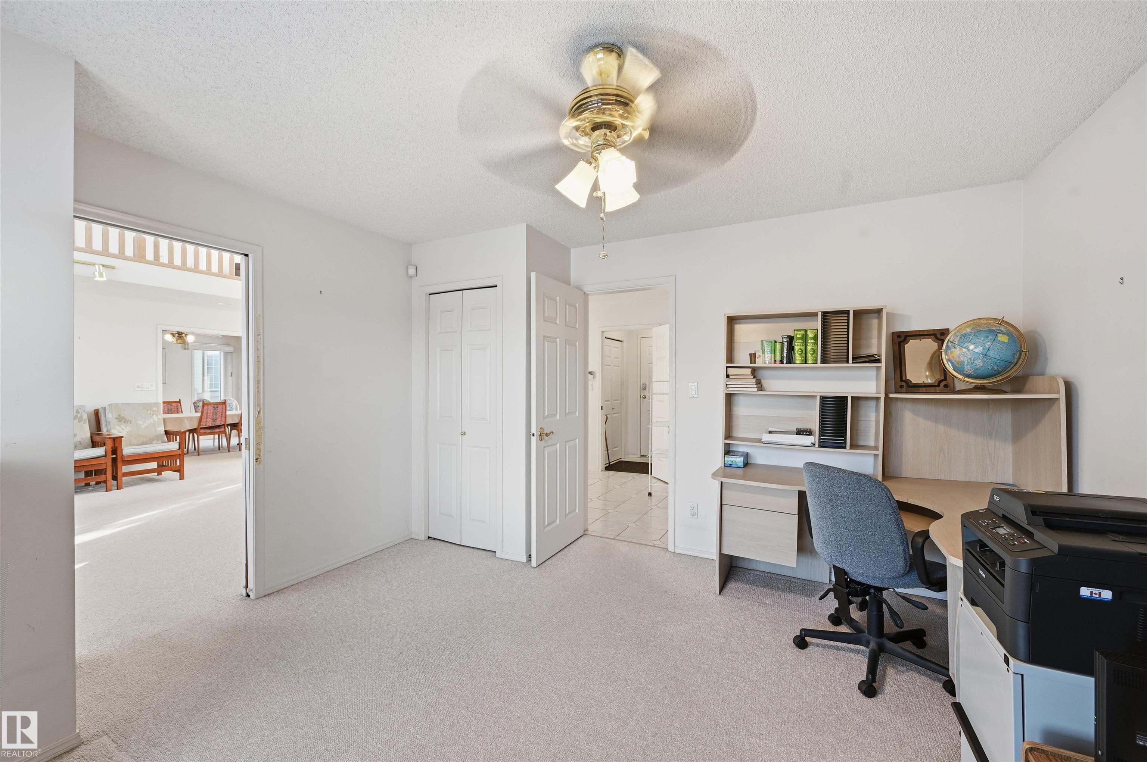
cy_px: 381
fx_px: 446
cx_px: 574
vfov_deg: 81.1
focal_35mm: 14
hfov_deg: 104.3
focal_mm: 14
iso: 100
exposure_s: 1/25
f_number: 8
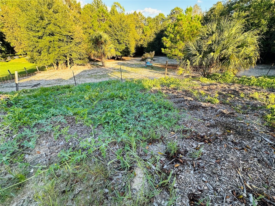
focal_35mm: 14
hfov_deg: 102.1
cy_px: 103
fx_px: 111
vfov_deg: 85.7
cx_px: 138
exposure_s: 1/184
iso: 40
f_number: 2.2
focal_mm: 2.22
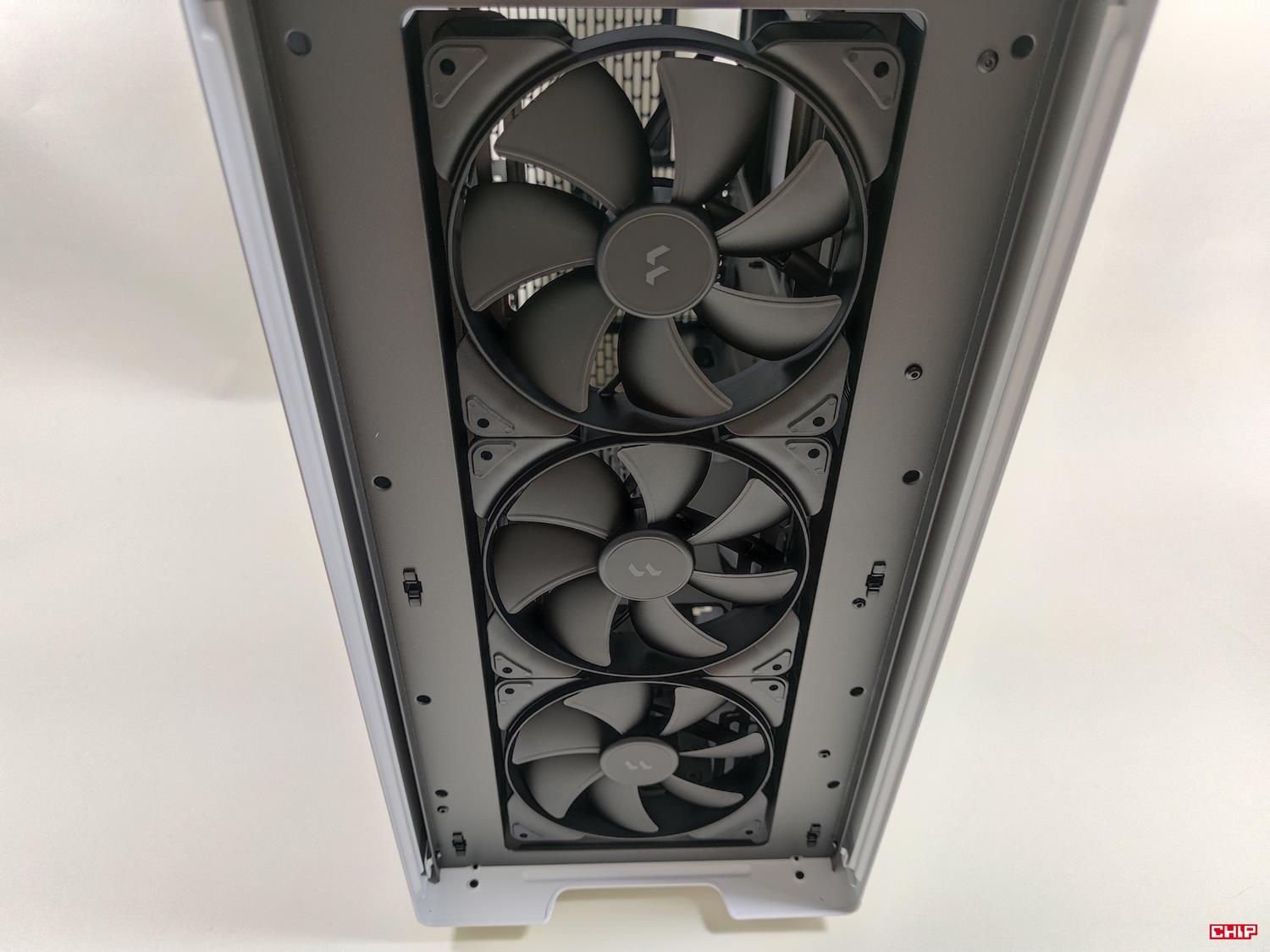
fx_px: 881
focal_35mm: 24
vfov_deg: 56.8
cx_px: 635
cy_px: 476
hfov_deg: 71.6
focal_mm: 6.78
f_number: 1.85
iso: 326
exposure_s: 1/33
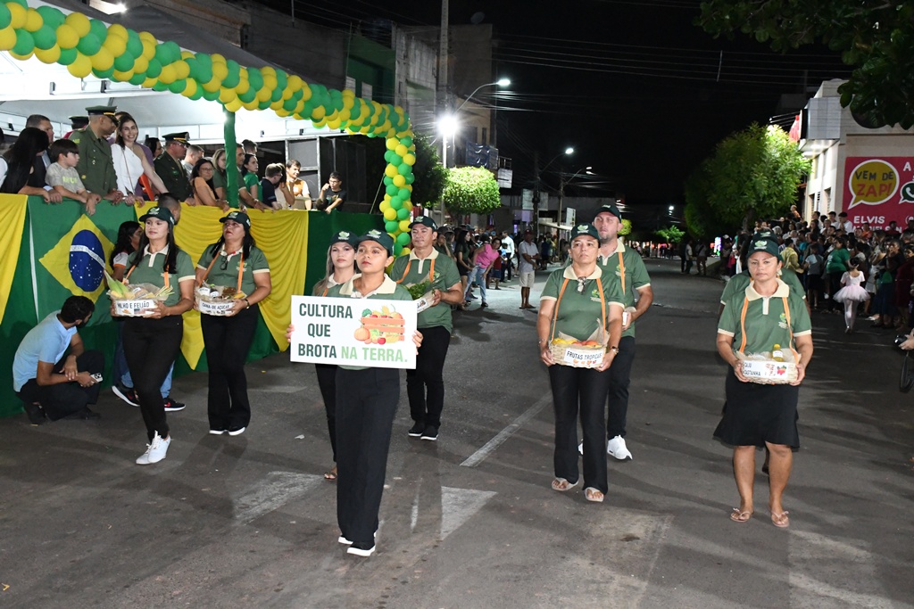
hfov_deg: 48.5
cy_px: 304
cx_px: 457
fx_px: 1016
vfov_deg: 33.4
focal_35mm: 40
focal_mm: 27
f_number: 5
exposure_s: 1/80
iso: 8000
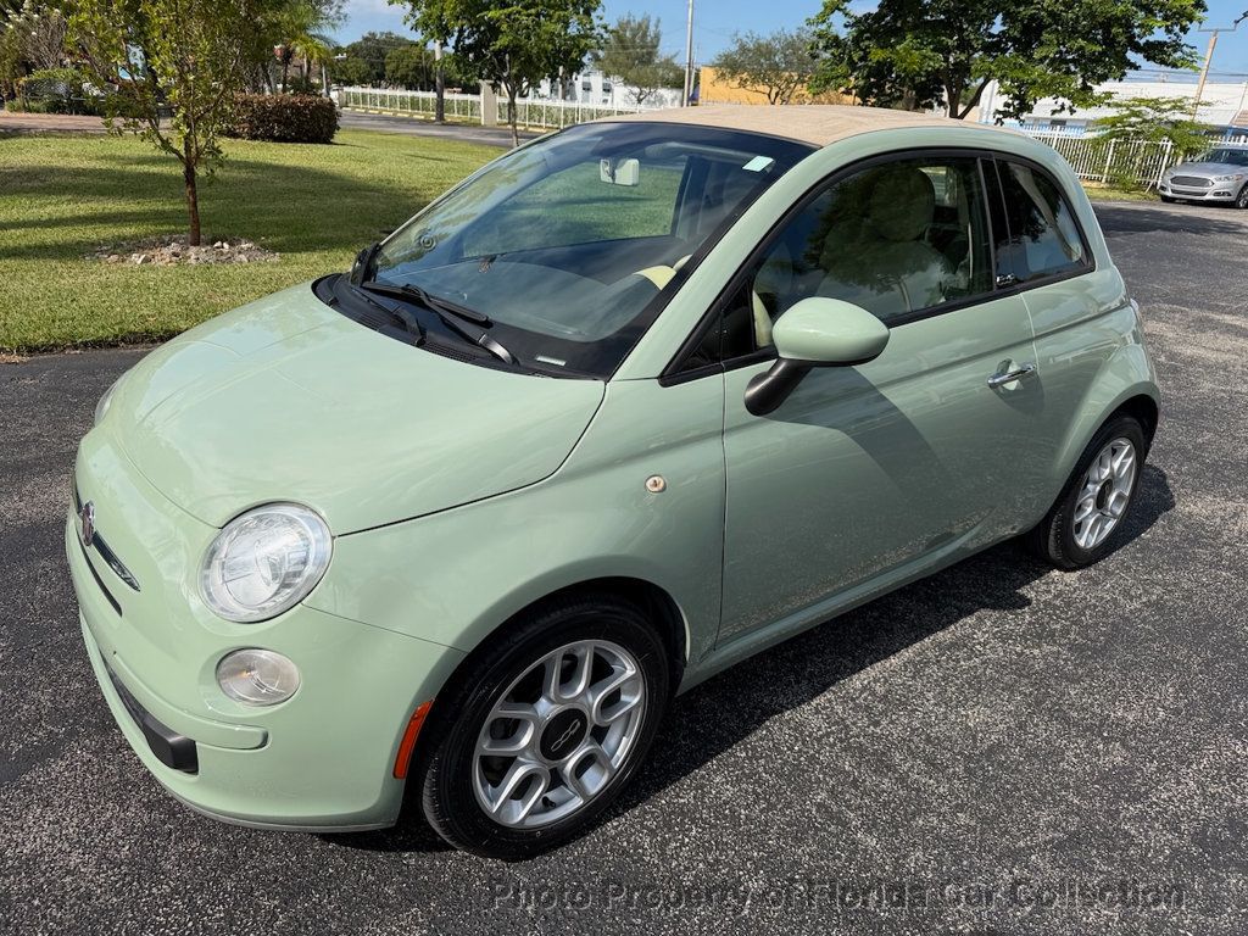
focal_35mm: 24
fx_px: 865
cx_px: 624
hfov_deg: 71.6
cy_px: 468
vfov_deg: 56.8
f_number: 1.78
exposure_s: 1/4975
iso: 80
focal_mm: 6.76
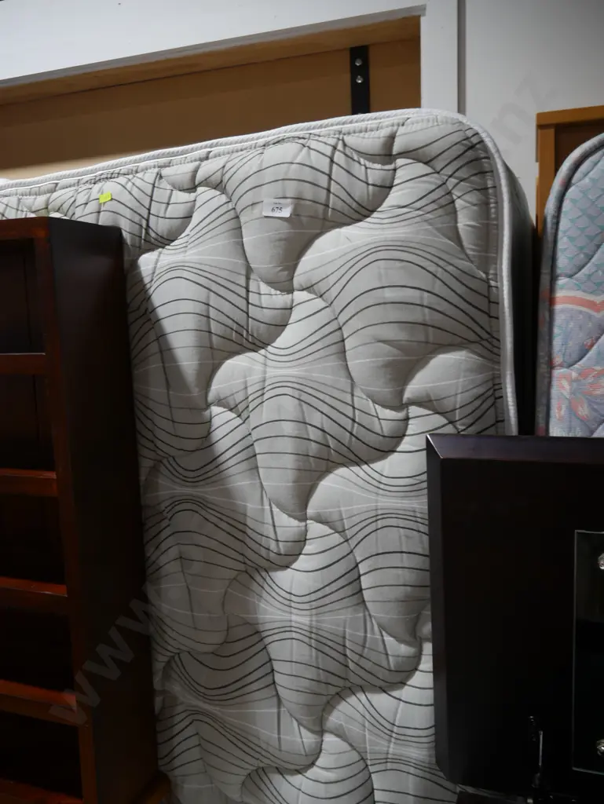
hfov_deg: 49.8
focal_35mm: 28
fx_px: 651
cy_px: 402
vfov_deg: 63.4
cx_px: 302
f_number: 3.5
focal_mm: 14
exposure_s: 1/60
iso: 200
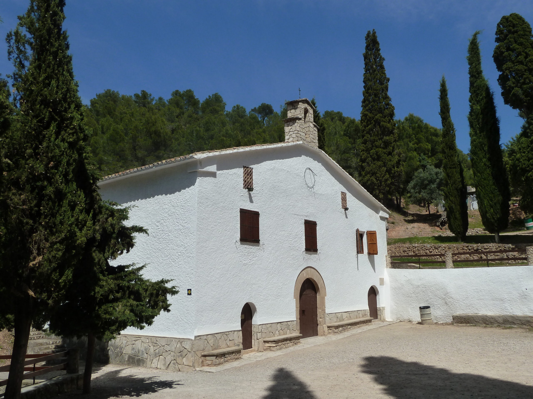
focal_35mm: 30
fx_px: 462
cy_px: 200
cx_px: 266
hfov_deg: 60.0
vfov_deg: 46.8
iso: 125
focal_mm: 5
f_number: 5.6
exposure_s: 1/800
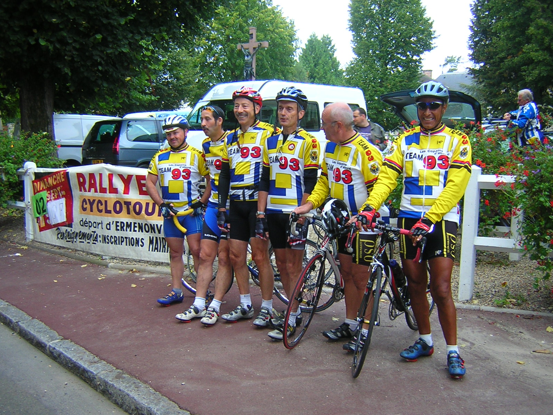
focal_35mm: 36
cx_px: 276
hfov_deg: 51.4
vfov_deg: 39.7
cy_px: 208
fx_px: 575
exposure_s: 1/30
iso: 105
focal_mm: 4.7
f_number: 2.6
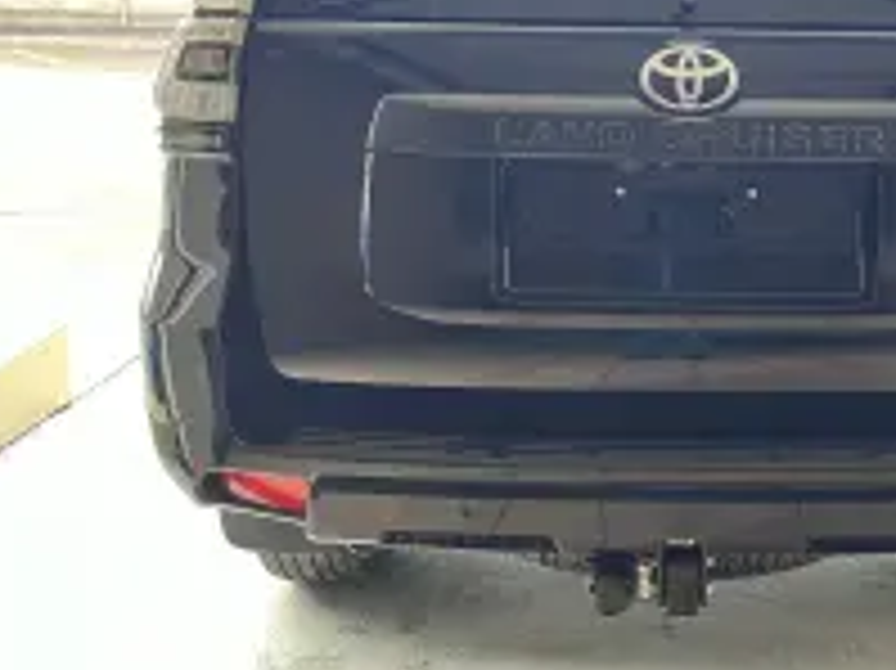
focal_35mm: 47
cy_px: 189
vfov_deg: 30.5
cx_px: 680
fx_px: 1216
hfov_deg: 39.3
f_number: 1.6
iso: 125
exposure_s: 1/93
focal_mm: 5.1
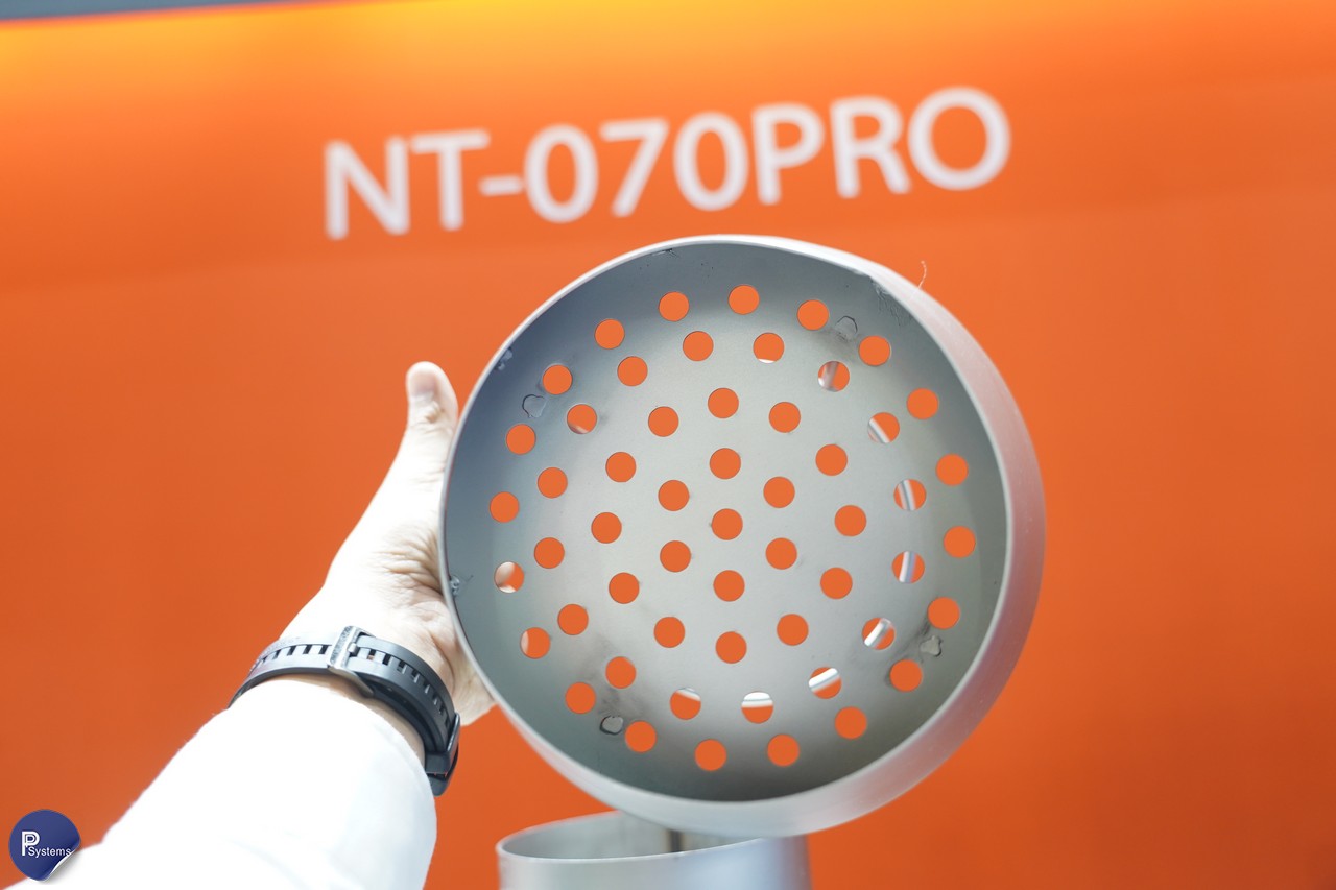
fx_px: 1113
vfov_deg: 43.6
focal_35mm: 30
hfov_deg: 61.9
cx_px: 668
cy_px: 445
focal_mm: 30
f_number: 4
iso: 1000
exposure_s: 1/30
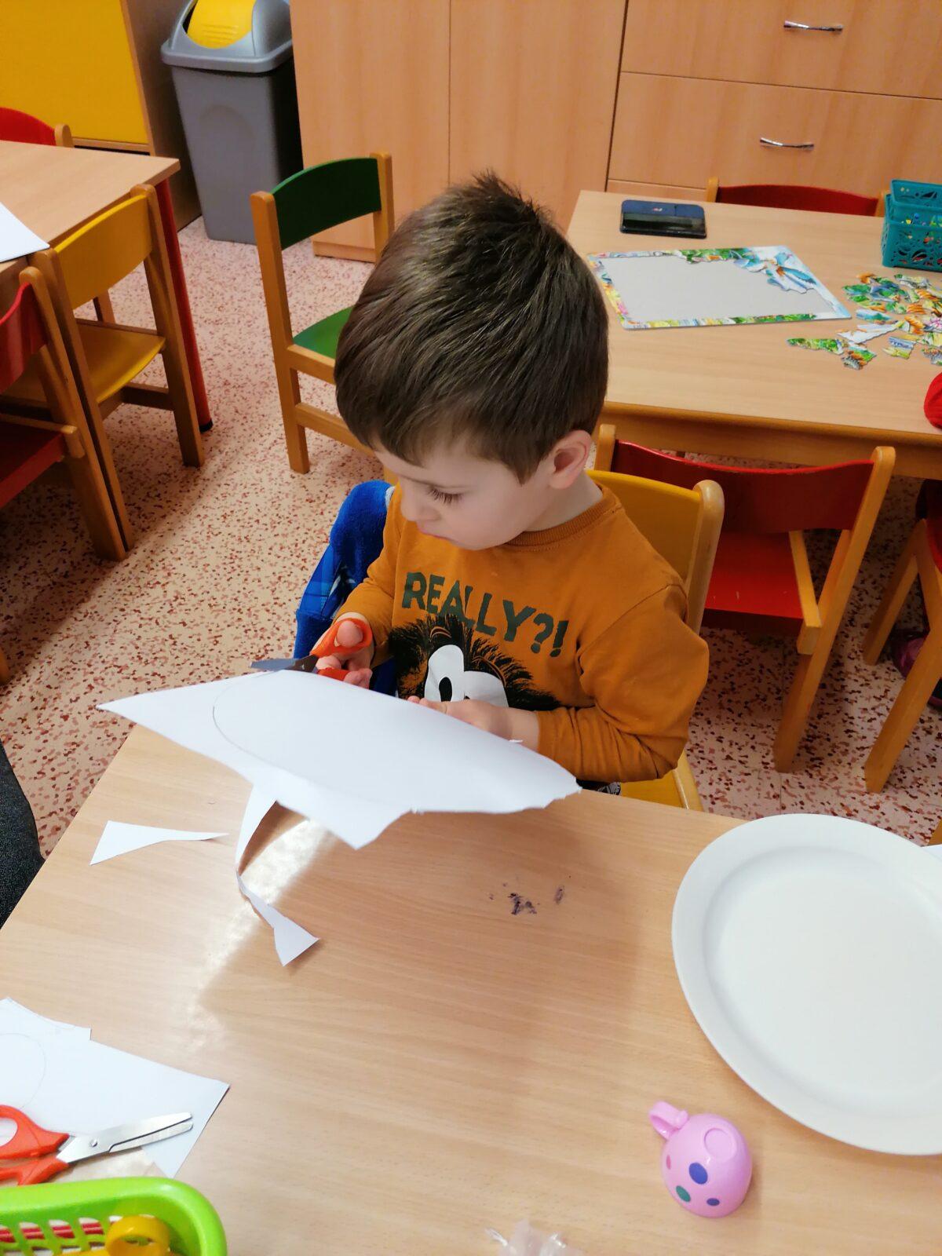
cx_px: 471
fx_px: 980
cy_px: 628
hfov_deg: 51.4
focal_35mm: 27
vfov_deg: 65.3
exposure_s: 1/50
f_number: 1.8
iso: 200
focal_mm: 4.75
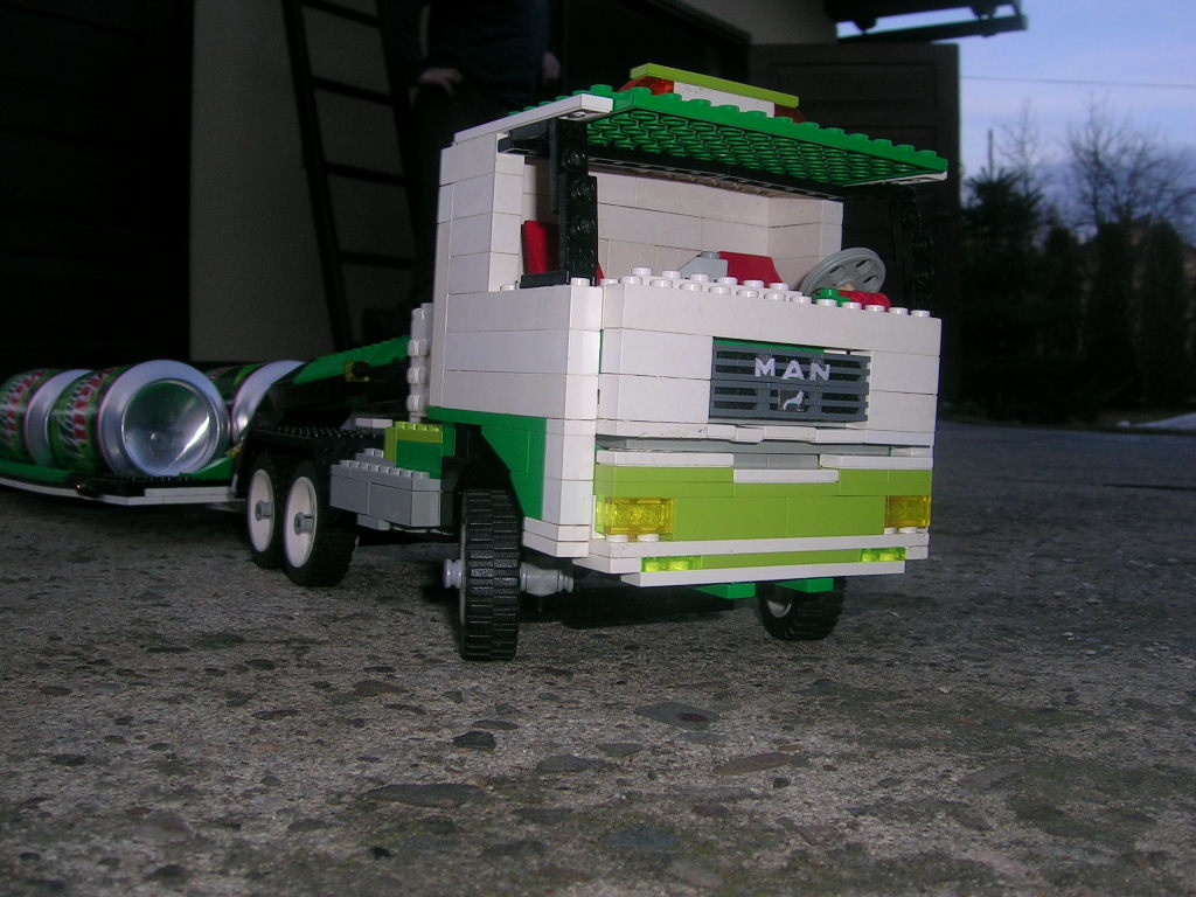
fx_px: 1209
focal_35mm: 35
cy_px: 448
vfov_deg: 40.7
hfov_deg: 52.6
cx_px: 598
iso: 50
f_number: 4.8
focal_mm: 5.4
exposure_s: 1/60.1
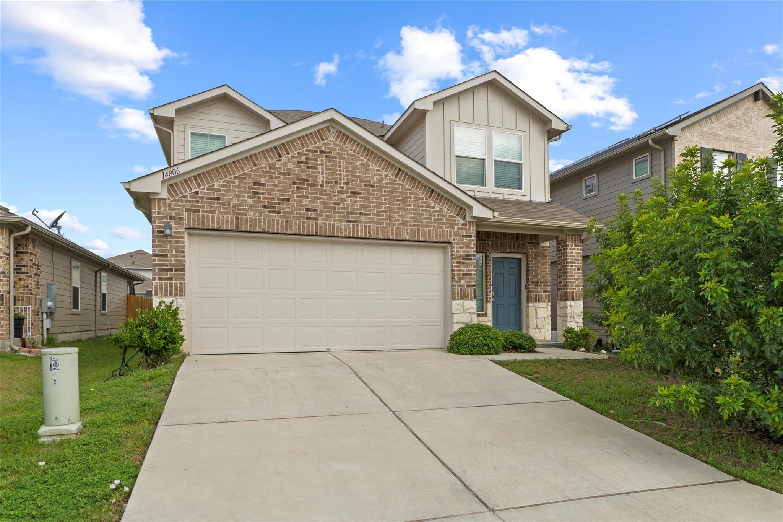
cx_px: 392
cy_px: 261
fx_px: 457
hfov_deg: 81.2
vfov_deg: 59.5
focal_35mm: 21
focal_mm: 14
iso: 250
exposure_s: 1/20
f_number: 11
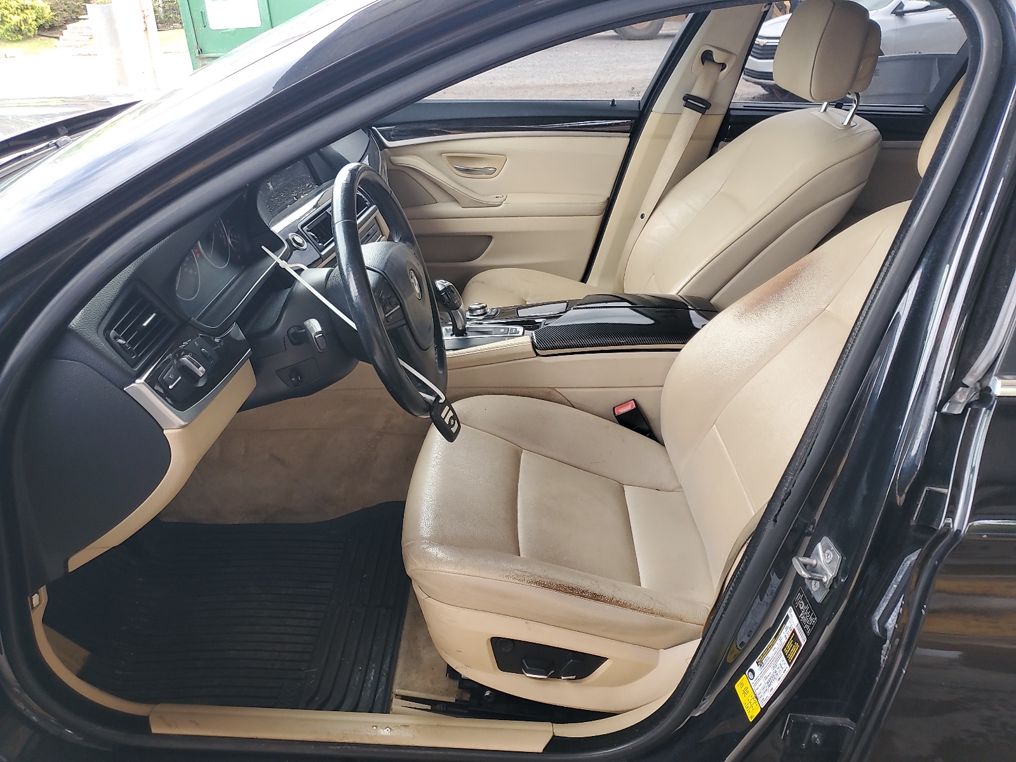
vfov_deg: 53.1
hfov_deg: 67.3
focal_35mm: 26
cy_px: 381
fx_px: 763
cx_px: 508
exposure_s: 1/222
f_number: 1.5
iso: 50
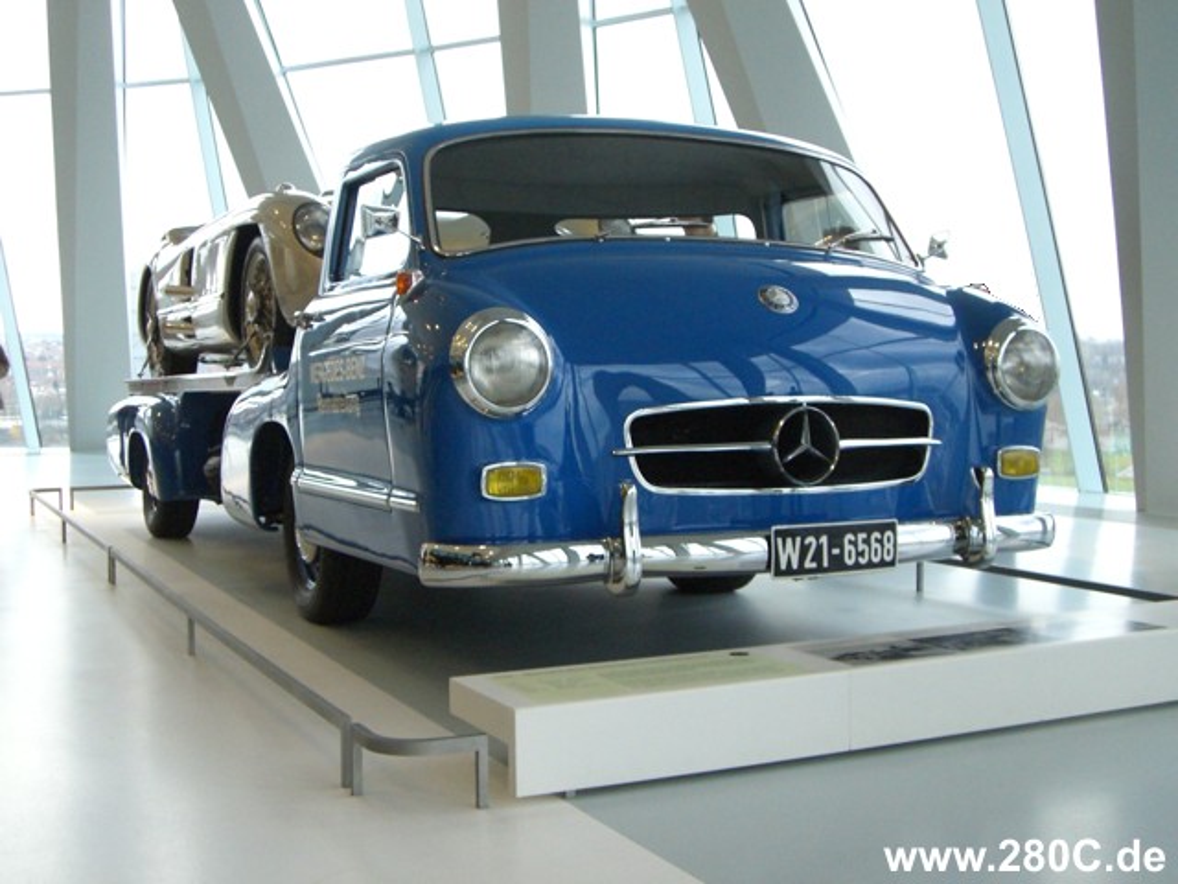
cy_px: 442
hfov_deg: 40.4
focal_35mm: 47
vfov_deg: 30.9
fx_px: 1599
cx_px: 589
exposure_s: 1/125
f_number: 3
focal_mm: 7.6
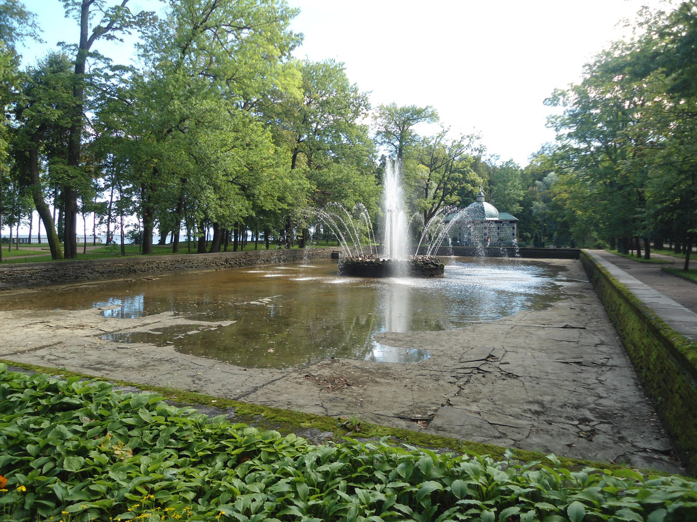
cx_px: 348
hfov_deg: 67.3
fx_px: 523
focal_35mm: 26
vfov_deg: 53.1
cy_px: 261
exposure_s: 1/200
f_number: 2.8
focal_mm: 4.7
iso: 80
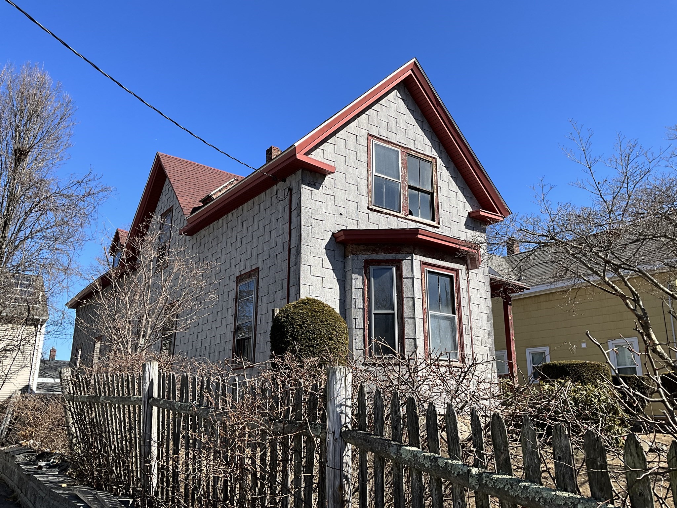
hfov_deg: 61.7
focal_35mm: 29
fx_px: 567
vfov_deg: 48.2
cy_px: 254
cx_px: 338
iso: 25
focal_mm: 3
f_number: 1.8
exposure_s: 1/1195
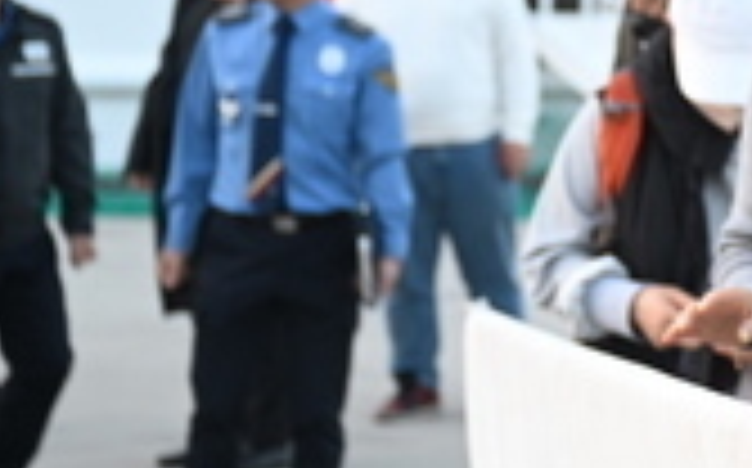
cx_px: 1265
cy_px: 142
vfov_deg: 7.6
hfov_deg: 11.4
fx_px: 3542
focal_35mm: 173
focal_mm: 45
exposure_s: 1/160
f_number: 2.8
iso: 720
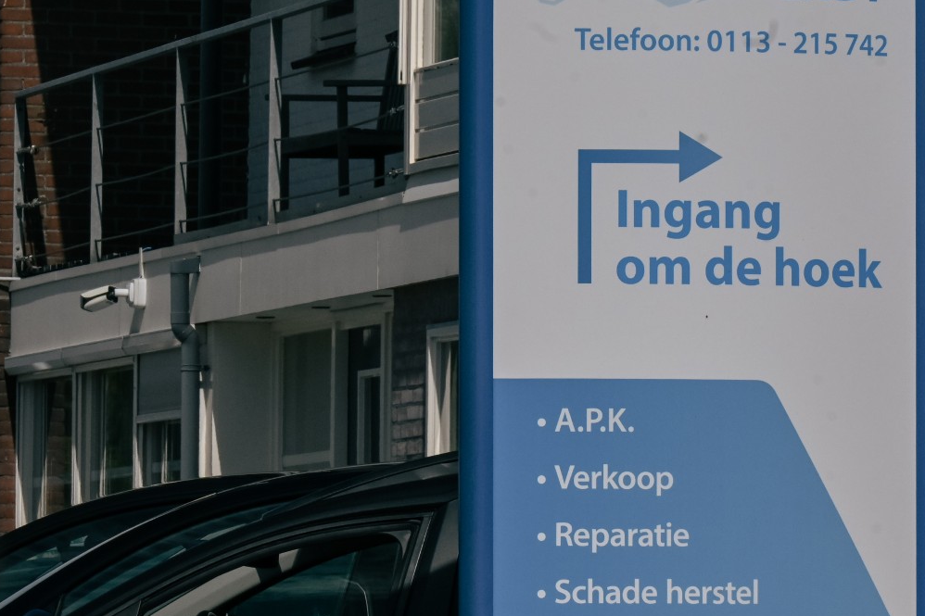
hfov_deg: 5.0
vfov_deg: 3.3
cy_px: 306
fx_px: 10635
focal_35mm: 414
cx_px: 370
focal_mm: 170
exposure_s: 1/4000
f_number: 16
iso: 1000
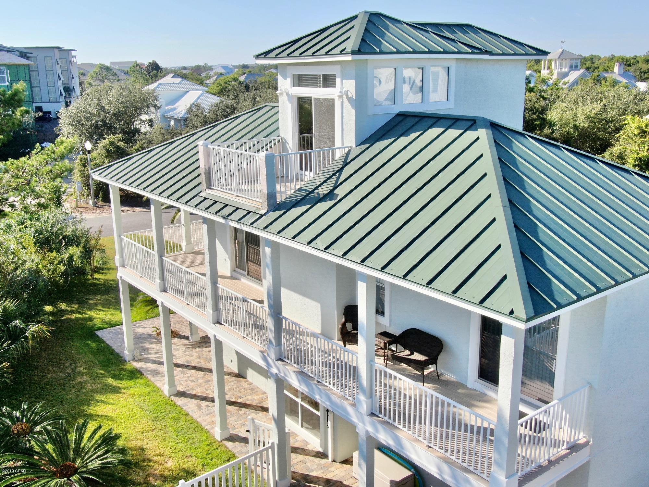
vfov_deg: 39.7
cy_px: 244
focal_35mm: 36
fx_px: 675
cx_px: 324
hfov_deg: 51.4
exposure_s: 1/800
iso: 100
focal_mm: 6.21
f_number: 3.3
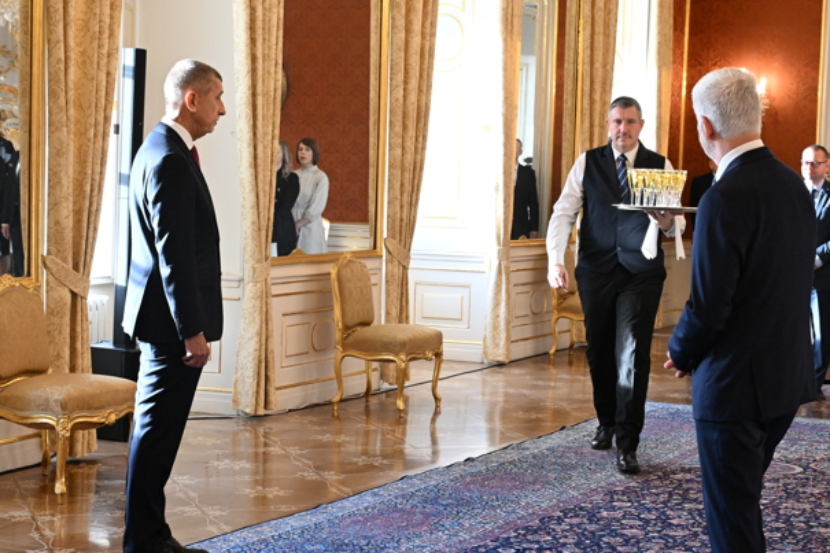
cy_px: 303
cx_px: 471
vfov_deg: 18.7
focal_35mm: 73
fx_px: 1682
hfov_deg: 27.7
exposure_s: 1/400
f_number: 5.6
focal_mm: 43
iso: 3200
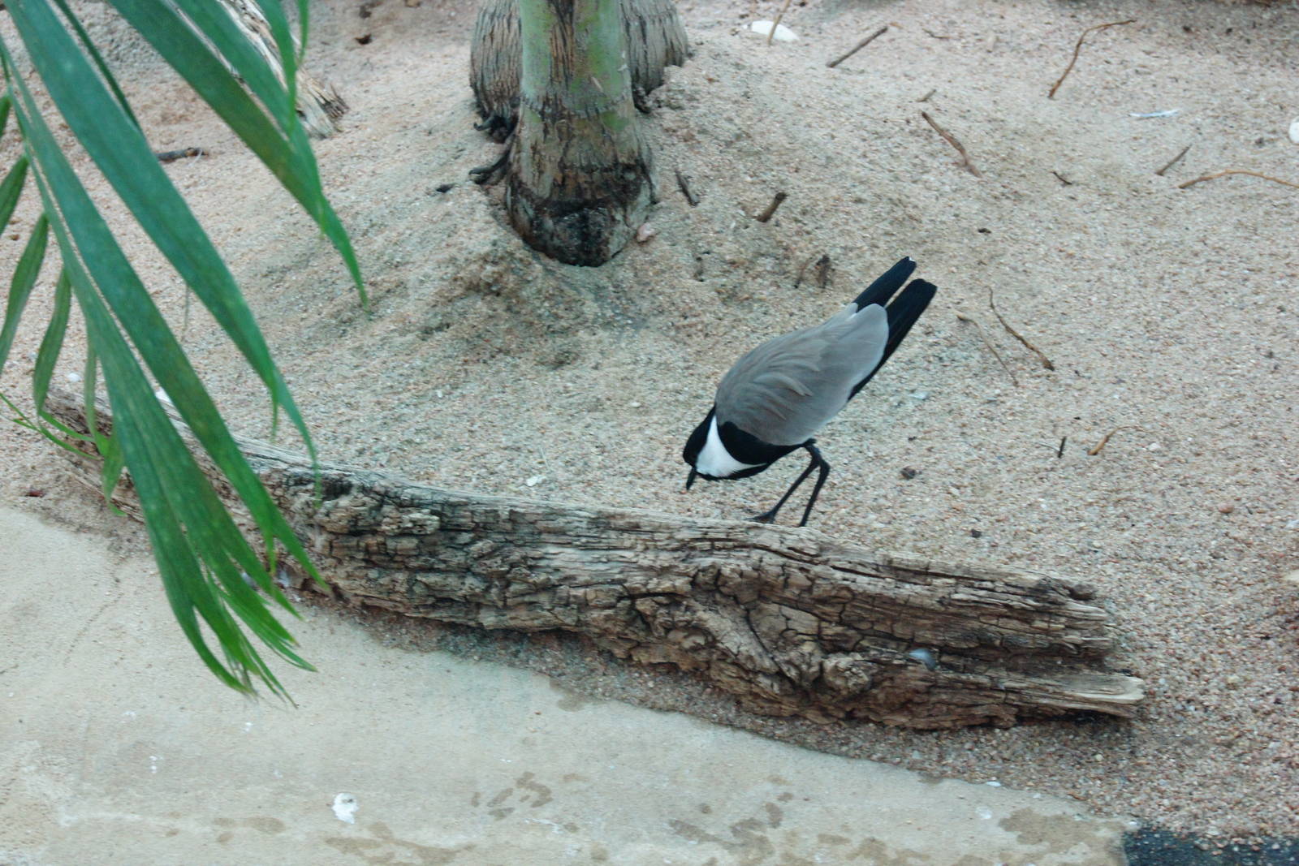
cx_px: 650
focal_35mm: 82
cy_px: 433
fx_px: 2977
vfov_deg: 16.6
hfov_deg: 24.6
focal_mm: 55
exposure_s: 1/30
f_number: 5.6
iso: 1600
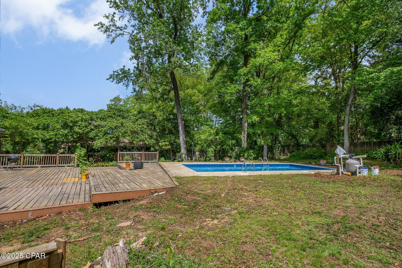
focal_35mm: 17
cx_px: 201
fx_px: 190
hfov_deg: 93.3
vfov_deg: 70.4
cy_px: 134
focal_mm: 11
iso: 400
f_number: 8
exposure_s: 1/1700
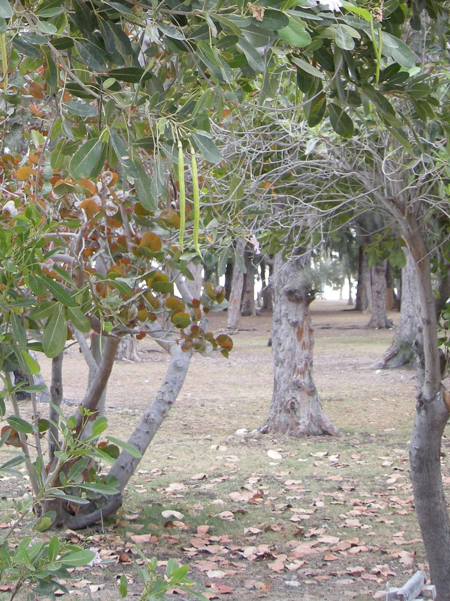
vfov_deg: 23.8
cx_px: 42
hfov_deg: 18.8
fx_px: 1335
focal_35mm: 77
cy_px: -51
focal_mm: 7.5
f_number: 2.7
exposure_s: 1/53
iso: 89
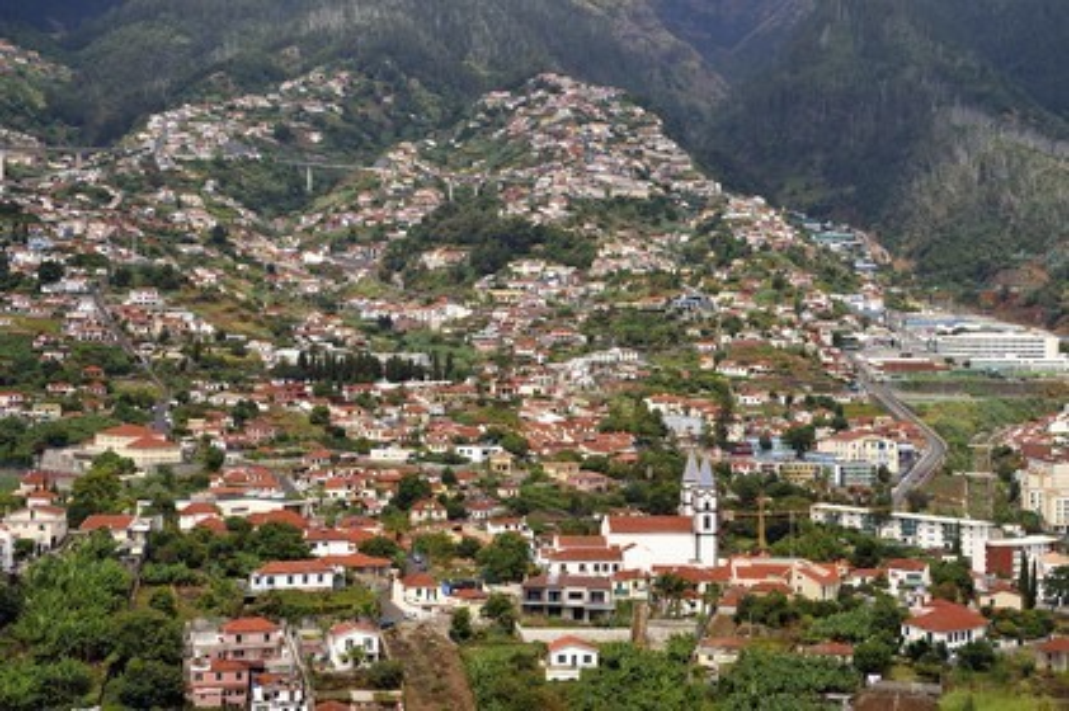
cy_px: 356
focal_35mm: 65
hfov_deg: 31.0
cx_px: 534
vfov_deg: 20.9
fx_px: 1929
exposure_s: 1/1000
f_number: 6.3
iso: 200
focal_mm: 65
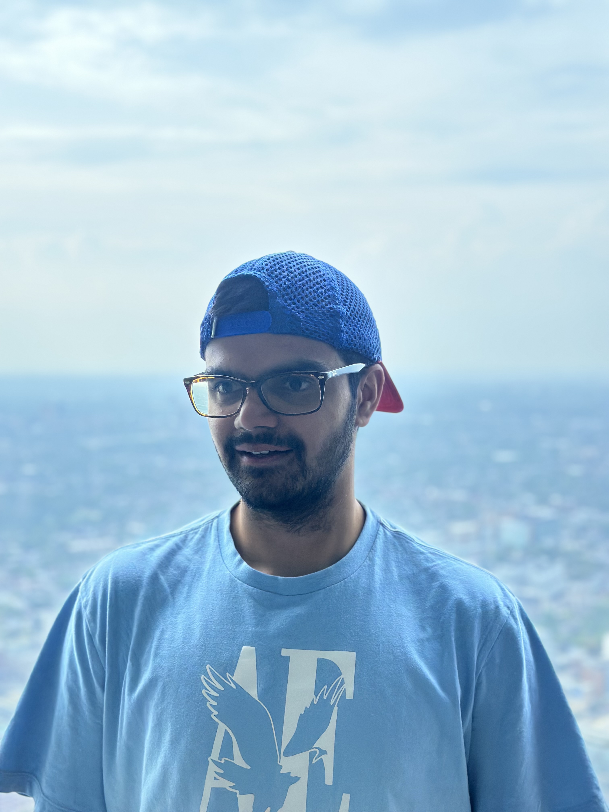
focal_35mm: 48
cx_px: 304
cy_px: 406
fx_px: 1126
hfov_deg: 30.3
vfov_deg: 39.7
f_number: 1.78
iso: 80
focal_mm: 6.86
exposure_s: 1/709
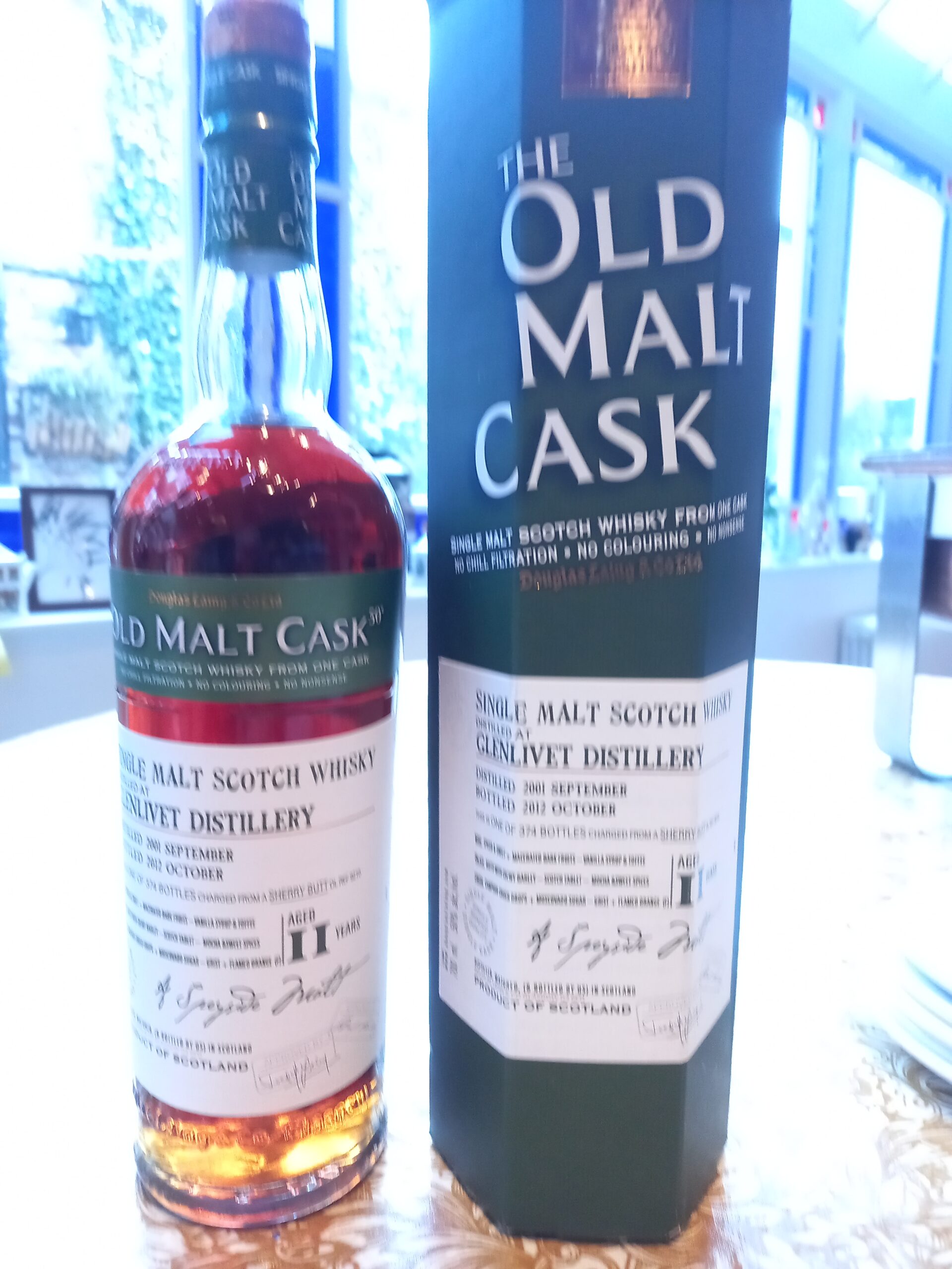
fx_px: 917
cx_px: 476
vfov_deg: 69.4
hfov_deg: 54.9
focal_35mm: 25
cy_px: 634
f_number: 2
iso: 400
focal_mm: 4.6
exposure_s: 1/20
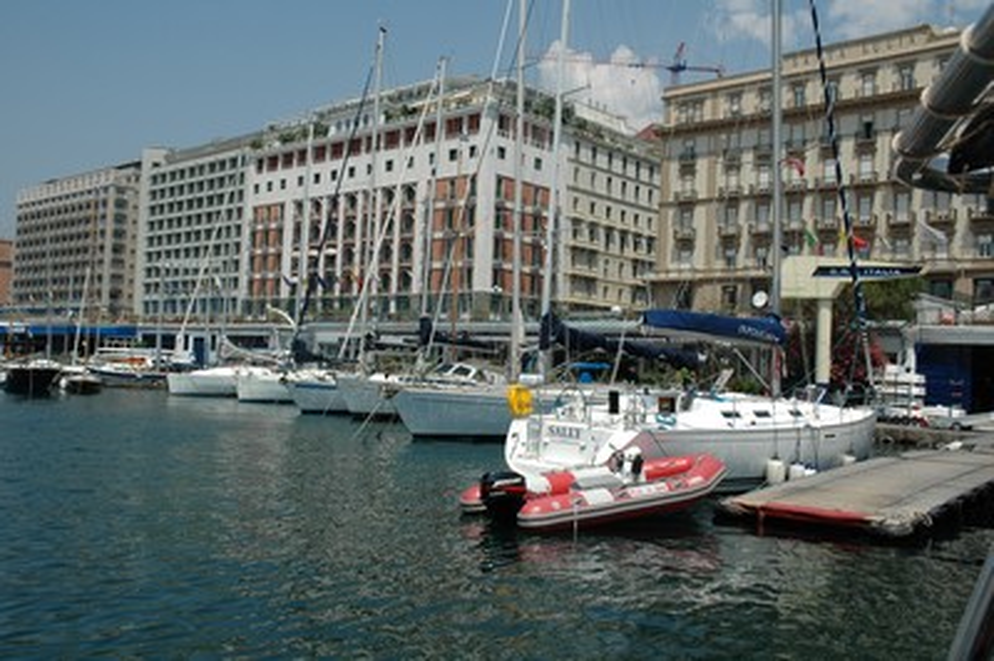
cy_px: 330
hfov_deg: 53.2
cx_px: 497
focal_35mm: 36
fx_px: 993
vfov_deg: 36.8
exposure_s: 1/350
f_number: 9.5
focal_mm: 24
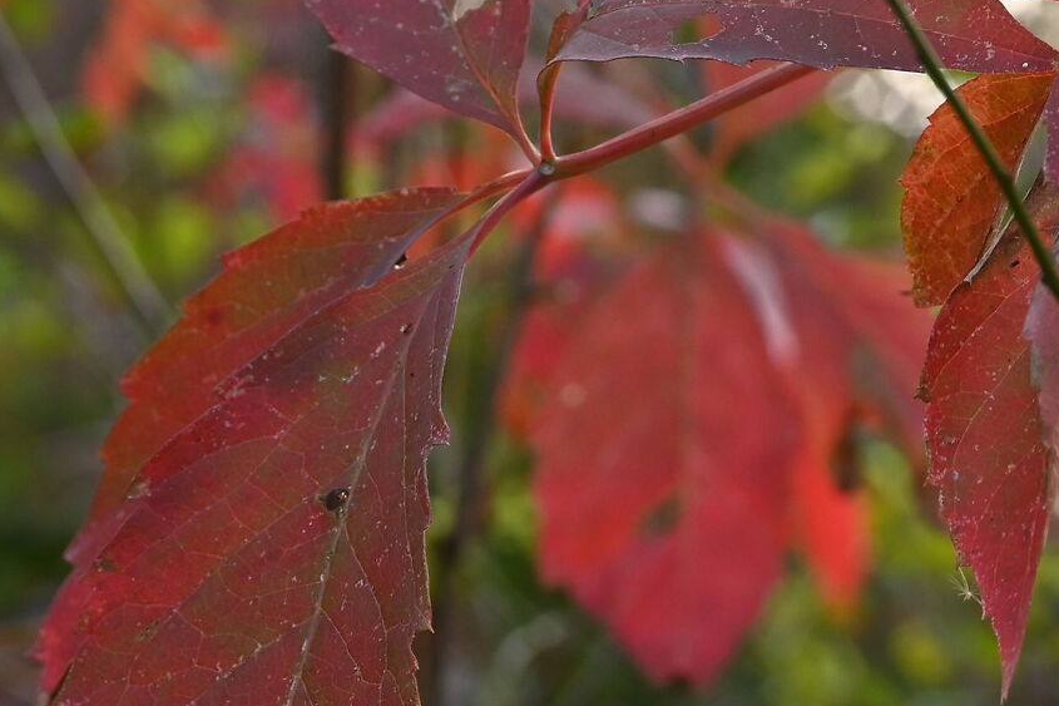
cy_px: 853
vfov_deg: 7.7
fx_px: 5176
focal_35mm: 176
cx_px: 1082
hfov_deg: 11.6
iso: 900
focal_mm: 62
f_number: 8
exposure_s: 1/60
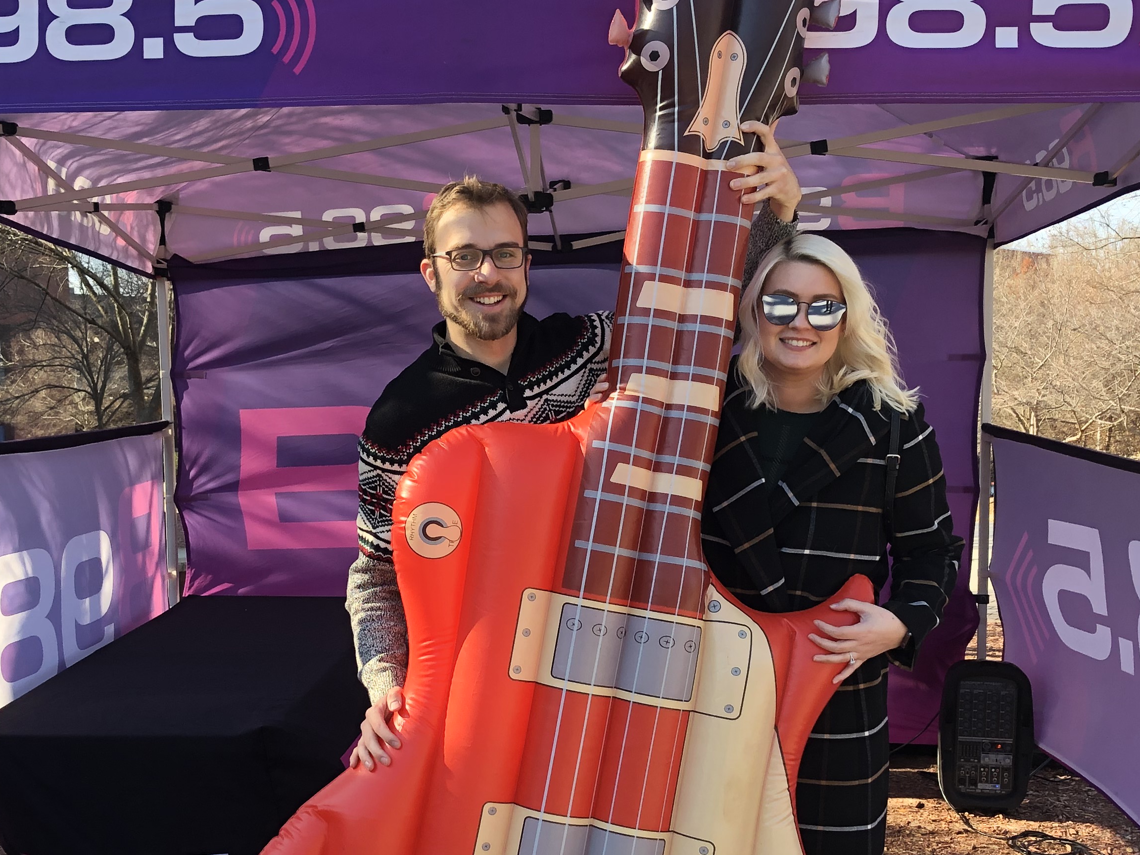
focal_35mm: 49
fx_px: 1614
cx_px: 508
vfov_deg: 29.5
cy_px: 574
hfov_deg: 38.9
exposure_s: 1/300
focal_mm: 3.99
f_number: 1.8
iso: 20
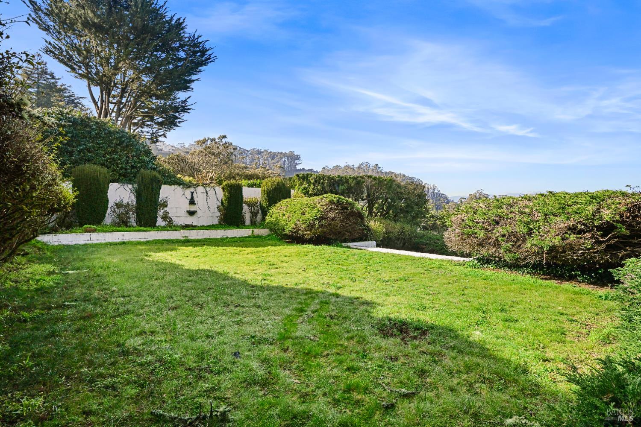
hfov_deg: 90.0
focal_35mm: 18
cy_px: 214
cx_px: 320
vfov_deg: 67.4
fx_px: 320
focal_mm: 18
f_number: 10
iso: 800
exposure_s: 1/640
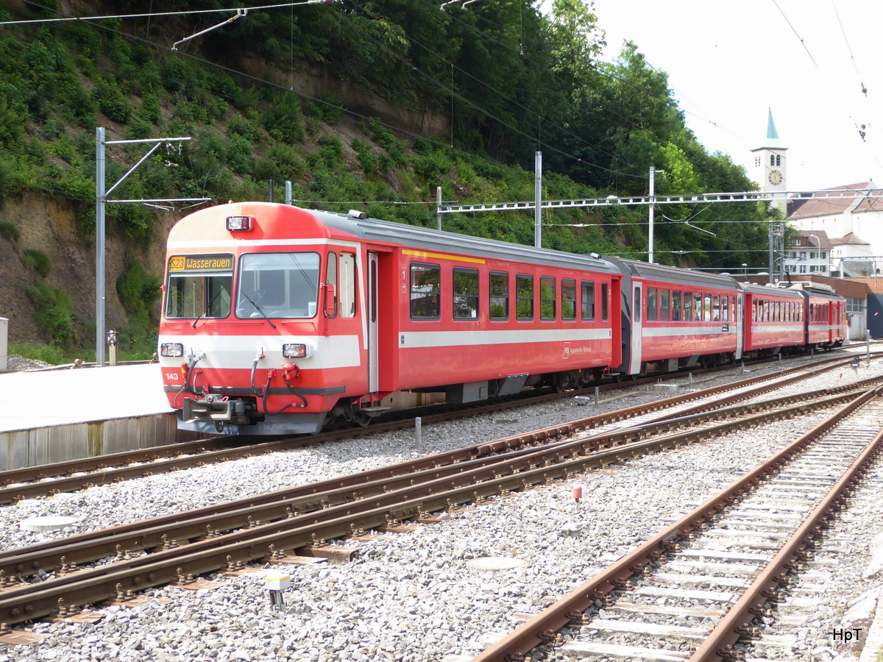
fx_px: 1454
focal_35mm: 57
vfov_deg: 25.7
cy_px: 331
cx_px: 442
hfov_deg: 33.8
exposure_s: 1/125
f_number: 4.1
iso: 80
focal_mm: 9.6
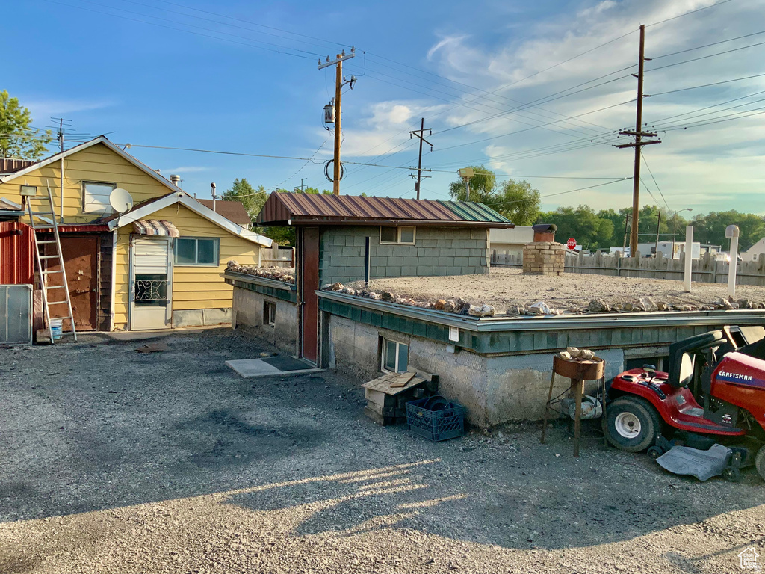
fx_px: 641
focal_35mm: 29
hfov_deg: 61.7
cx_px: 382
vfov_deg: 48.2
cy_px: 287
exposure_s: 1/1195
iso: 16
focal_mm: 3
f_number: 1.8
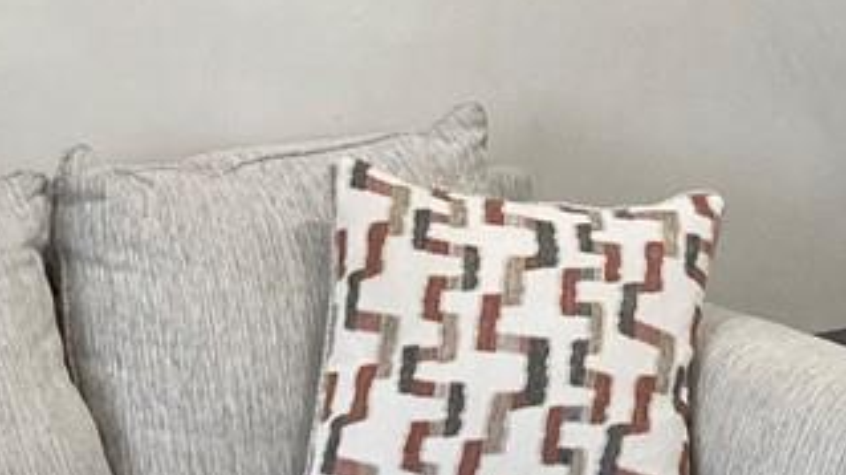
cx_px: 899
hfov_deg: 13.8
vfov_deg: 7.8
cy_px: -122
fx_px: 3430
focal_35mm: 153
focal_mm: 3.99
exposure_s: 1/60
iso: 40
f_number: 1.8
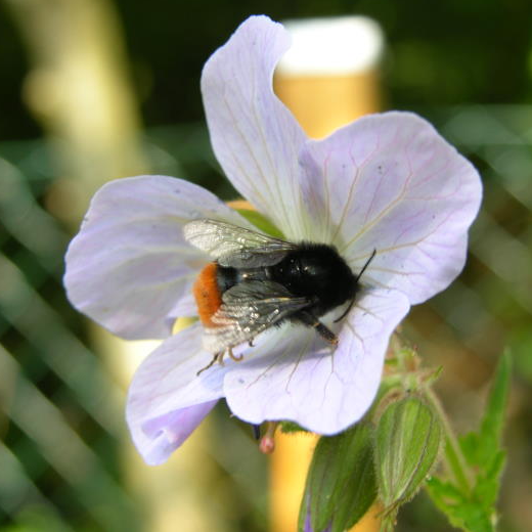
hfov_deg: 19.7
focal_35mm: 88
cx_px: 297
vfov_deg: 19.7
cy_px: 264
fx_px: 1530
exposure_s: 1/37.7
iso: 50
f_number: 4.7
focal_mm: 18.8
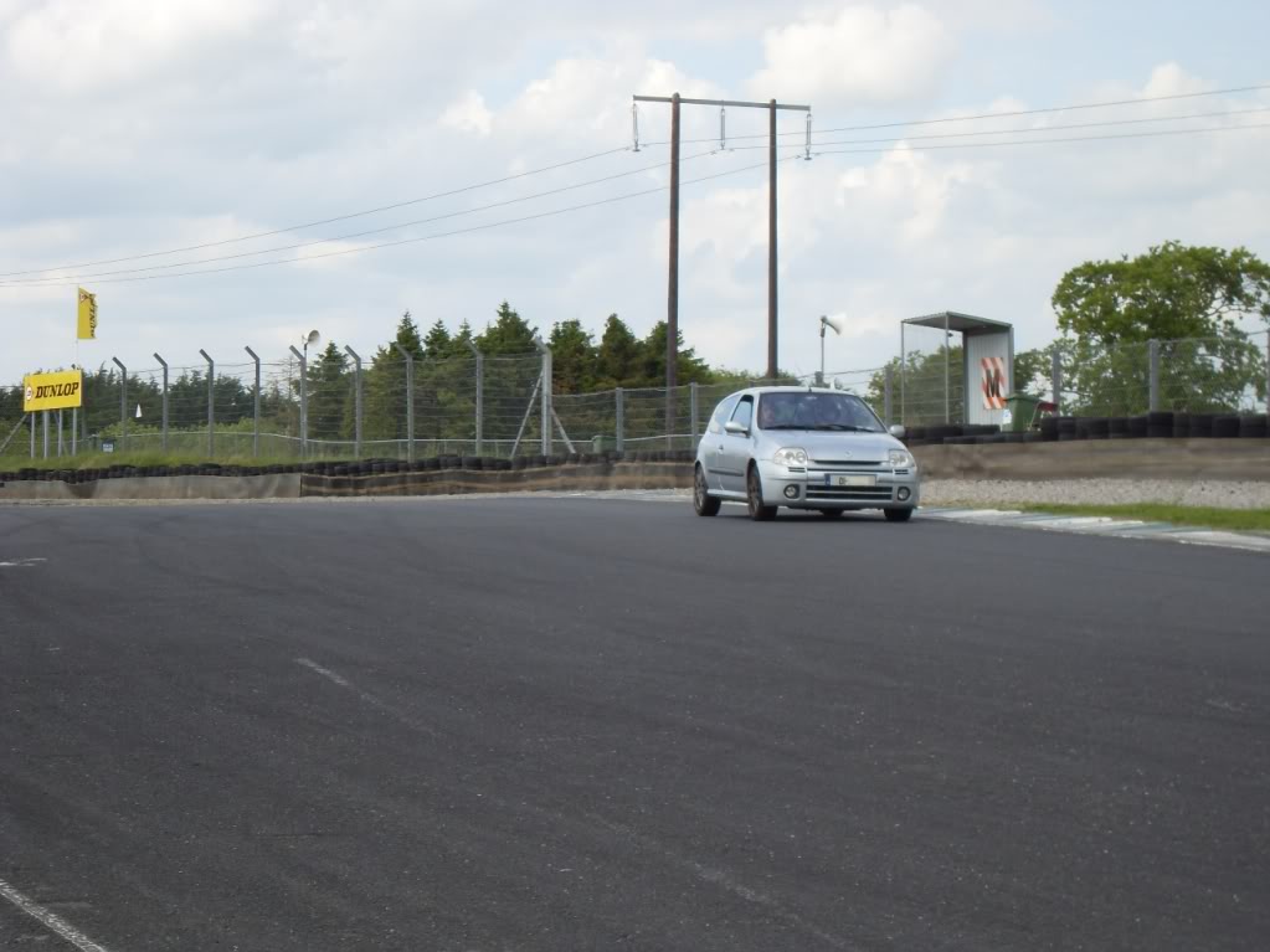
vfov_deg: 15.6
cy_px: 476
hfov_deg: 20.7
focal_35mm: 95
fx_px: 3485
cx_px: 635
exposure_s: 1/350
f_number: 4.8
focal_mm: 15.3
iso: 80
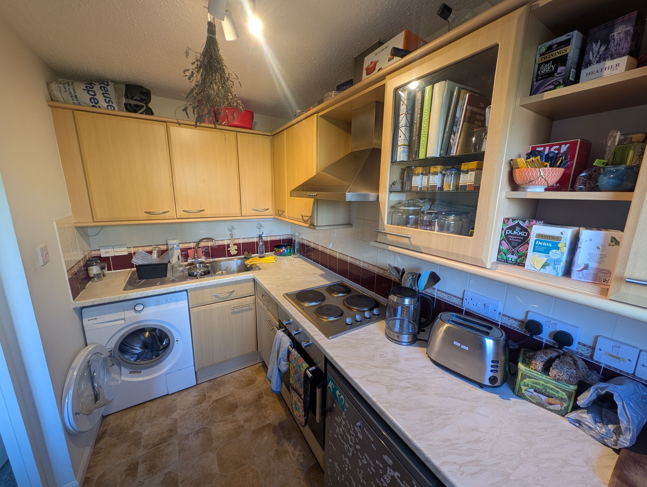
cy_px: 244
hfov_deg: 110.5
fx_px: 225
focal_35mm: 12
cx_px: 324
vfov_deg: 94.6
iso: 40
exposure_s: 1/23.9
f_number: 1.95
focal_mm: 2.23
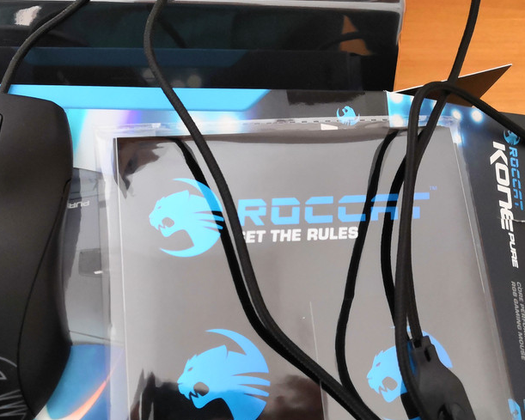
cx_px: 159
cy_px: 192
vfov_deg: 32.7
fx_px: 715
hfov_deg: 39.7
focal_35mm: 46
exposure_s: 1/33.3
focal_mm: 3.95
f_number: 1.8
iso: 640
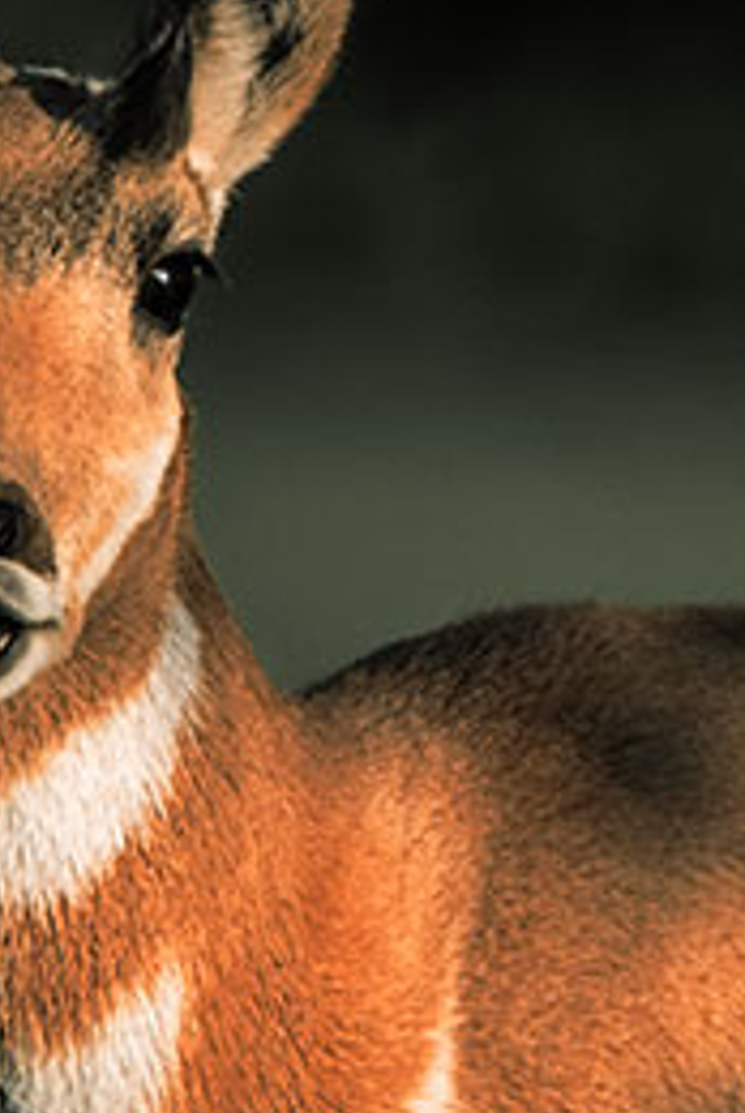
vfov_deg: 0.9
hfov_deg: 0.6
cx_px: 398
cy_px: 409
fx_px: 71325
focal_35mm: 2304
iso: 1600
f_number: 13
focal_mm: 1200
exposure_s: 1/1250
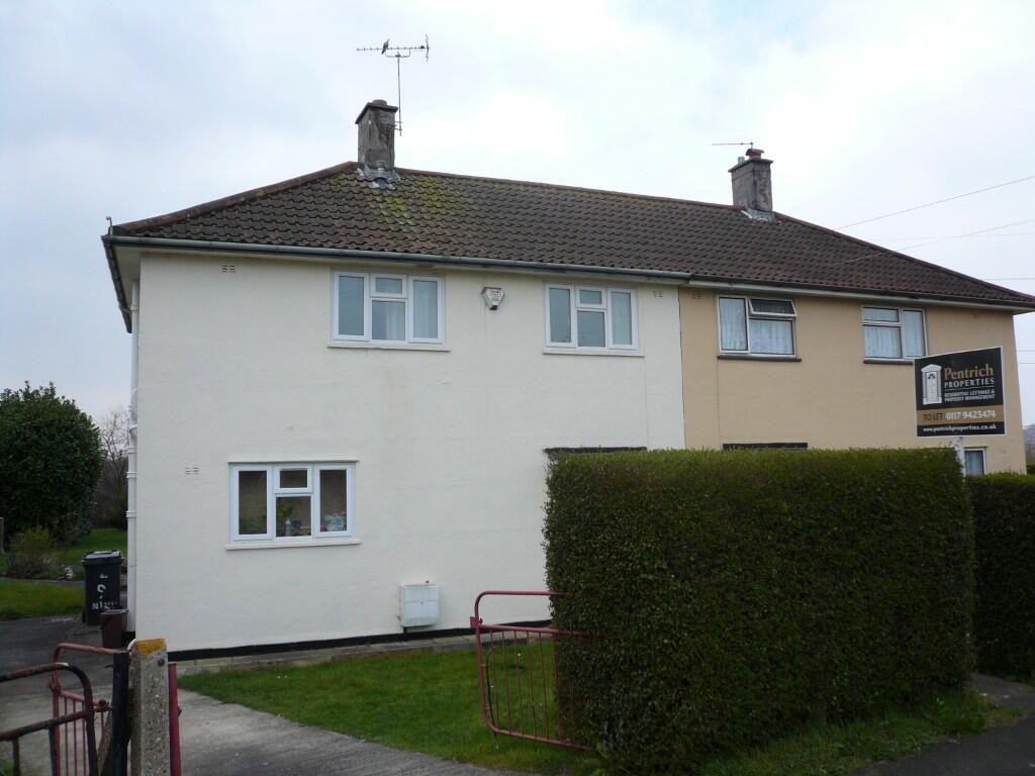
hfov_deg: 63.4
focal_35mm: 28
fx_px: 837
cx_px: 518
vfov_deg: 49.7
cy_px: 388
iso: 100
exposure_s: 1/800
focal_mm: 4.6
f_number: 2.8
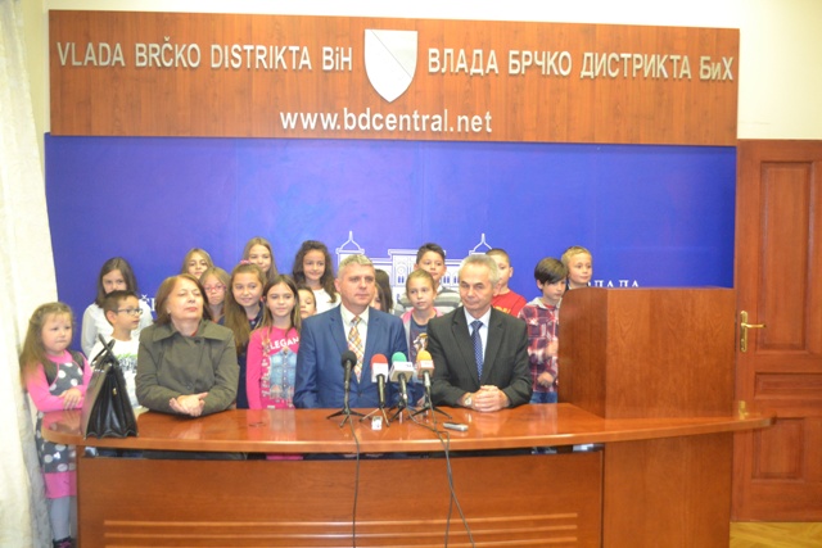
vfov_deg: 31.9
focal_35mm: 42
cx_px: 411
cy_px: 274
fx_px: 959
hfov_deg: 46.4
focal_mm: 28
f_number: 4.5
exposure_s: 1/60
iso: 2200
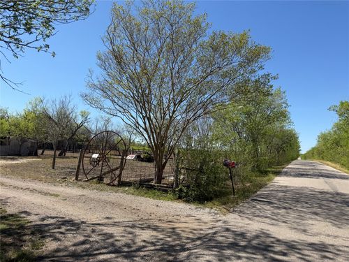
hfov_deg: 71.6
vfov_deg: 56.8
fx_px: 242
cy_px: 131
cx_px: 174
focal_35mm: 24
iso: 80
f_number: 1.78
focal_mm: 6.76
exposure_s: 1/4405
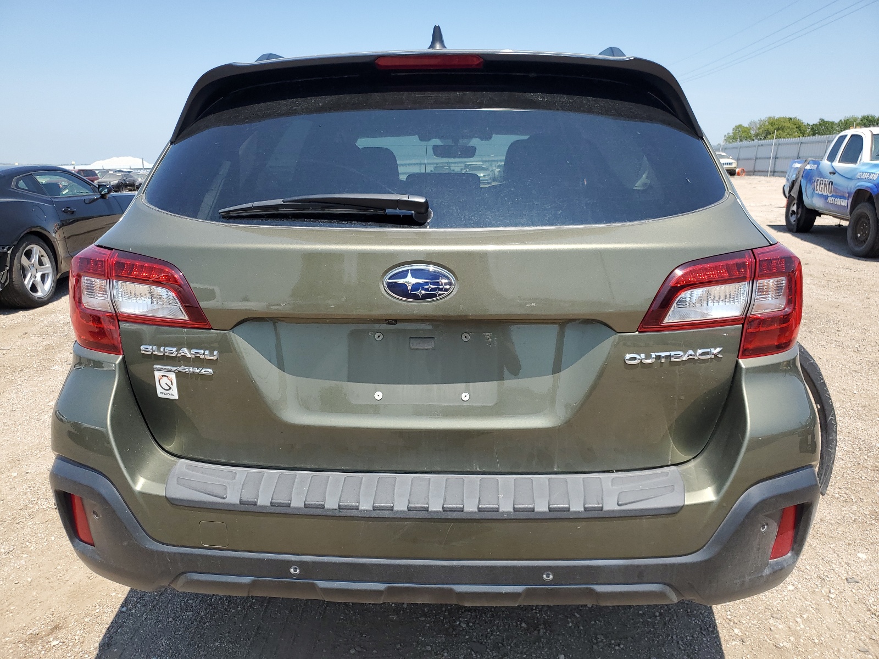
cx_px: 440
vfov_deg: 53.1
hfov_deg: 67.3
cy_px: 330
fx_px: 660
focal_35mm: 26
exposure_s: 1/2000
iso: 50
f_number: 1.5
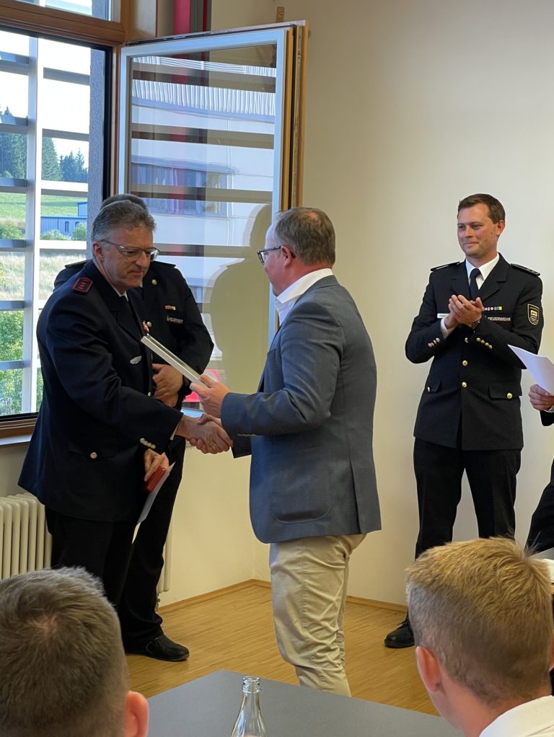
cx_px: 277
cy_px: 368
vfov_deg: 36.8
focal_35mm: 52
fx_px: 1108
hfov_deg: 28.1
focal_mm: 6
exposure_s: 1/100
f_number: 2
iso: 50
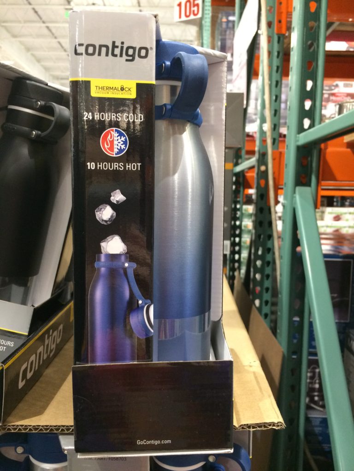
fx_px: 395
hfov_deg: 48.2
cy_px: 236
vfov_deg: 61.7
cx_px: 177
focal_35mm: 29
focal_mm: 4.15
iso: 250
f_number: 2.2
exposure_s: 1/33
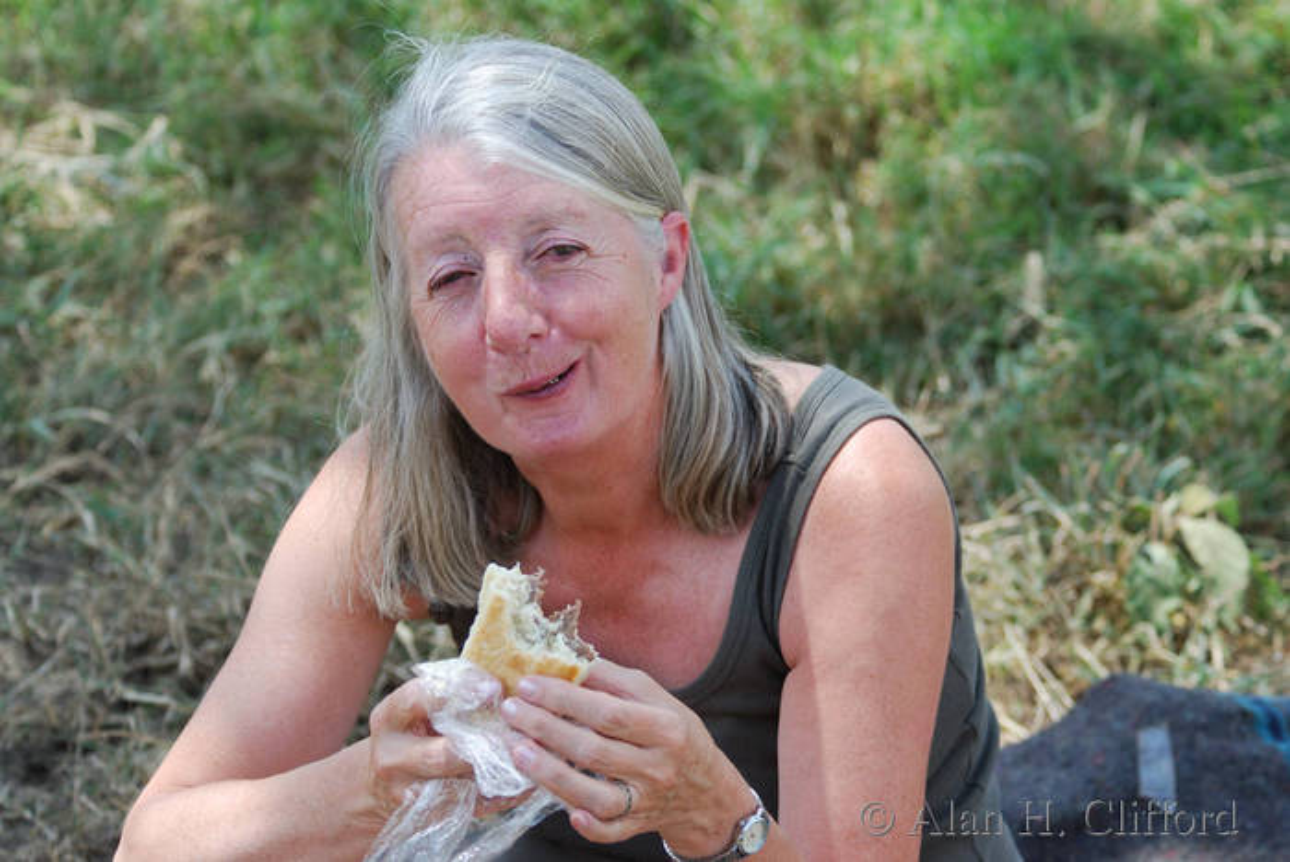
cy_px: 431
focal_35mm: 120
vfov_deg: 11.4
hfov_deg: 17.0
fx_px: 4303
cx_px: 645
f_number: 4.5
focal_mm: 80
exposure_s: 1/400
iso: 160
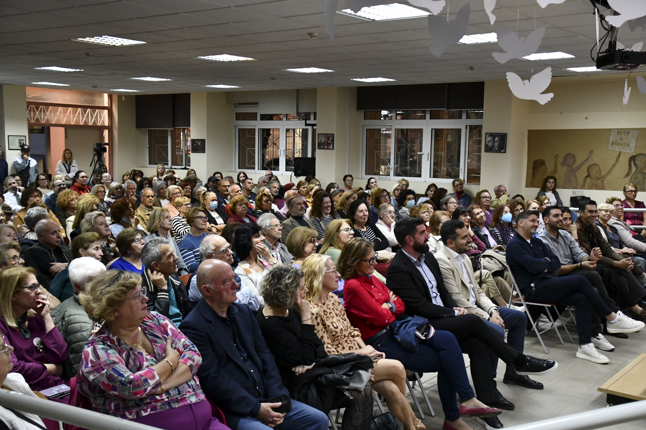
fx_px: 718
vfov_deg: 33.4
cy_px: 216
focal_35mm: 40
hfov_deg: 48.5
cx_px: 326
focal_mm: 26
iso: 3200
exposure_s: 1/100
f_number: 3.8
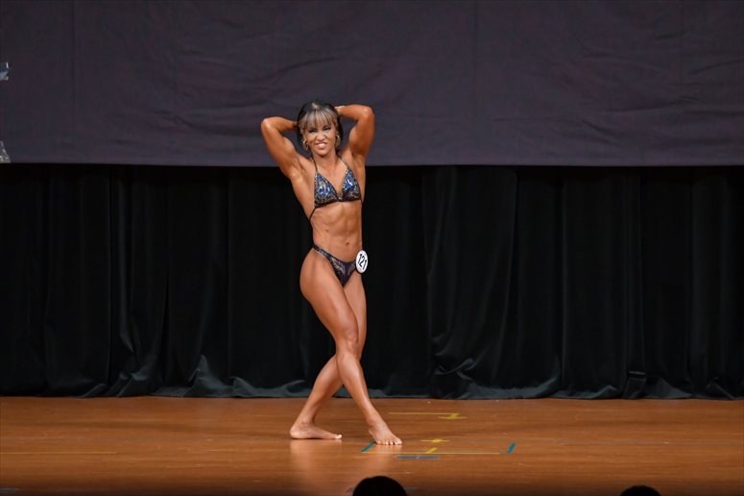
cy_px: 248
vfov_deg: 5.1
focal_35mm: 270
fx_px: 5577
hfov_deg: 7.6
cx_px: 372
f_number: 5.6
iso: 4000
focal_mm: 180
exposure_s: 1/400
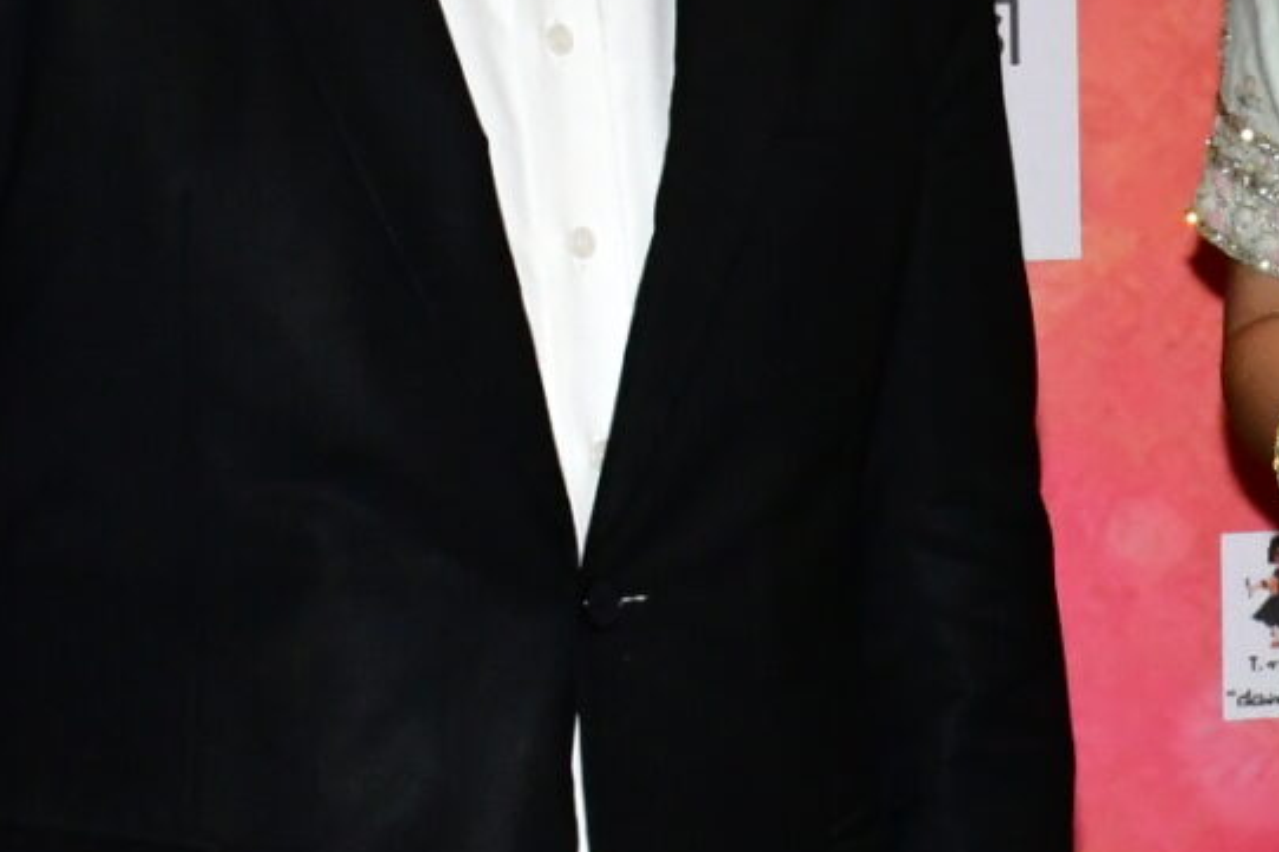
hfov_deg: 12.9
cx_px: 1461
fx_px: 5540
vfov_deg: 8.8
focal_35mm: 156
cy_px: 296
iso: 3200
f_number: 16
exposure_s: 1/160
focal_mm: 22
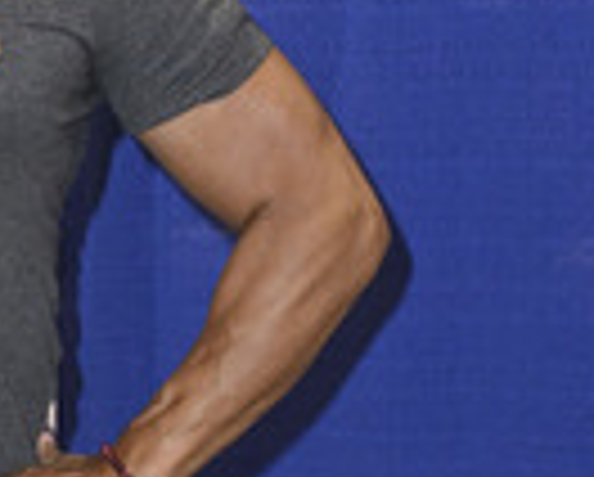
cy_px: 68
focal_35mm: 98
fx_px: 1718
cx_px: -223
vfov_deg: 15.7
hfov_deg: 18.0
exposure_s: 1/250
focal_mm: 30.5
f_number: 5.6
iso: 1250
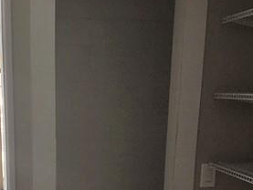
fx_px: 490
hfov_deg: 28.8
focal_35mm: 67
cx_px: 95
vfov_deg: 20.8
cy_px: 211
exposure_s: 1/120
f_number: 2.2
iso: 40
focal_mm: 4.15
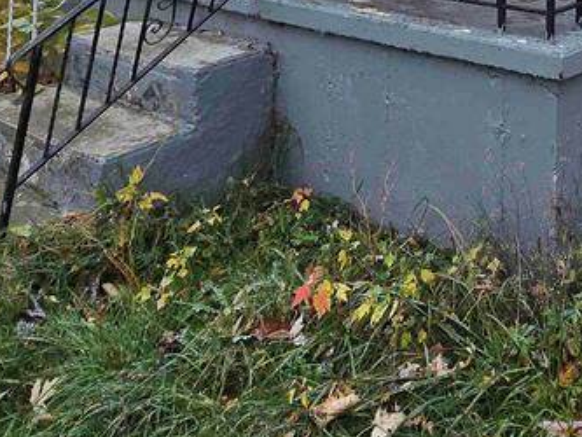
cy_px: -201
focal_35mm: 40
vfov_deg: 26.8
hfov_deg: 42.4
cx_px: 538
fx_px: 673
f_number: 2.2
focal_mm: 2.2
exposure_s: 1/60
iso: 80
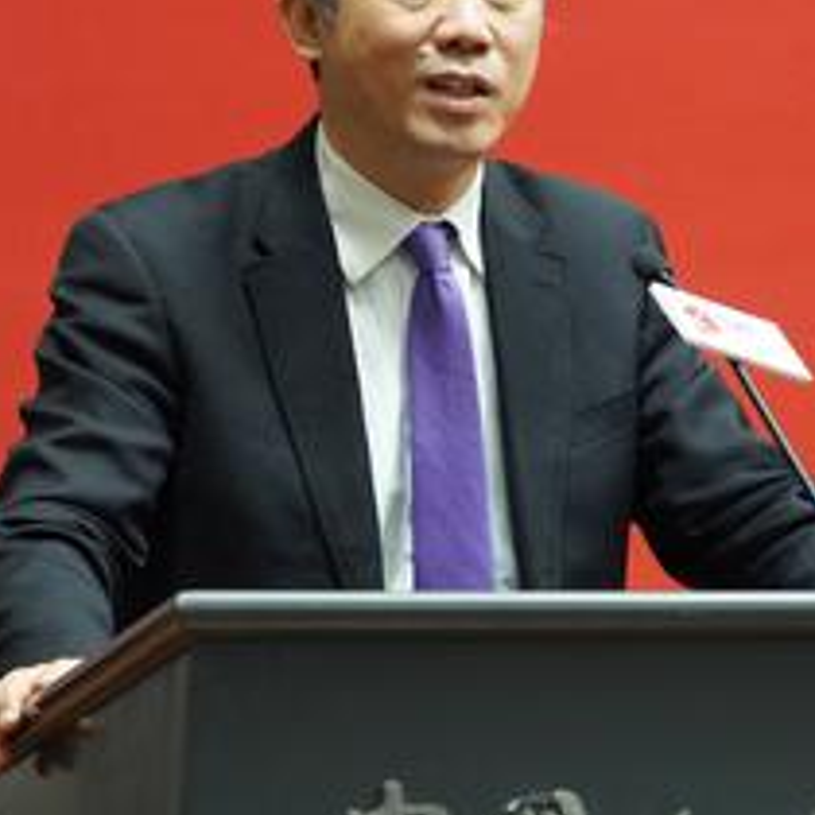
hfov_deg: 5.6
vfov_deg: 5.6
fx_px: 8364
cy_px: 314
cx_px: 675
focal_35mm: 314
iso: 2500
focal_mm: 94
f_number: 4
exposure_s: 1/80
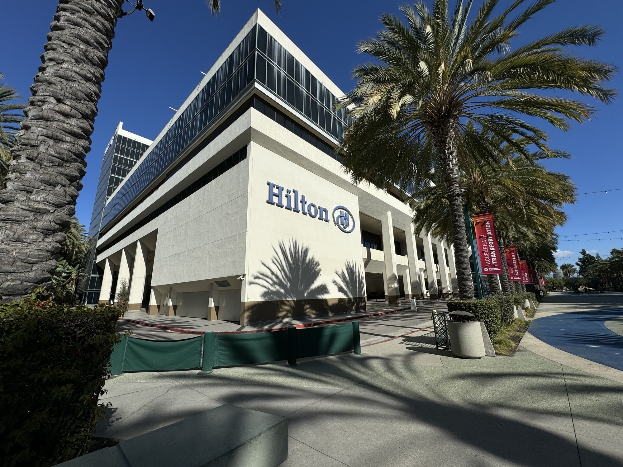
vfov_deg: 85.7
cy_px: 234
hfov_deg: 102.1
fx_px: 252
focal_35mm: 14
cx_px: 312
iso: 40
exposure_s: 1/4630
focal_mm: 2.22
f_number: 2.2
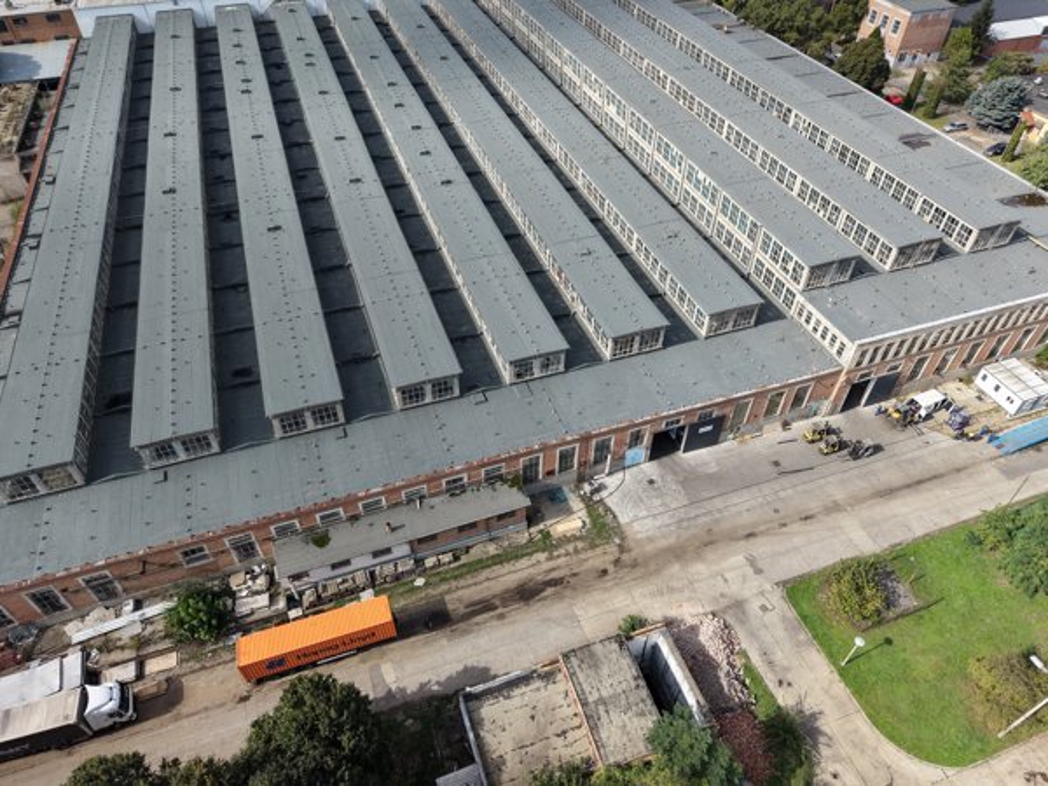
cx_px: 524
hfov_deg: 71.6
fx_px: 727
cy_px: 393
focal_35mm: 24
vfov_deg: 56.8
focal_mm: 8.67
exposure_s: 1/3200
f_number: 1.8
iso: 160
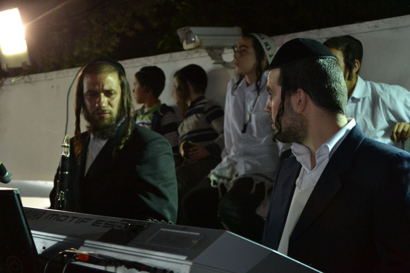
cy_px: 136
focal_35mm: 75
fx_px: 854
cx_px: 205
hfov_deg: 27.0
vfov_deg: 18.2
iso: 1100
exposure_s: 1/60
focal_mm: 50
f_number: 5
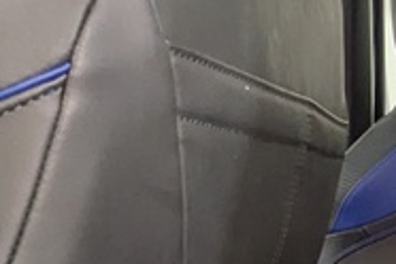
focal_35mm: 80
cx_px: 752
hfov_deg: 18.5
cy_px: 375
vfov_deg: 15.9
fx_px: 880
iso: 86
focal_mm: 1.83
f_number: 2.2
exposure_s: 1/24
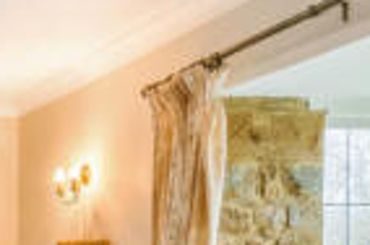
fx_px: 759
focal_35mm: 74
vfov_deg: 17.5
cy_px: 288
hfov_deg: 20.6
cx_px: -267
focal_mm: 16
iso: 400
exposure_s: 1/3
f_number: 8
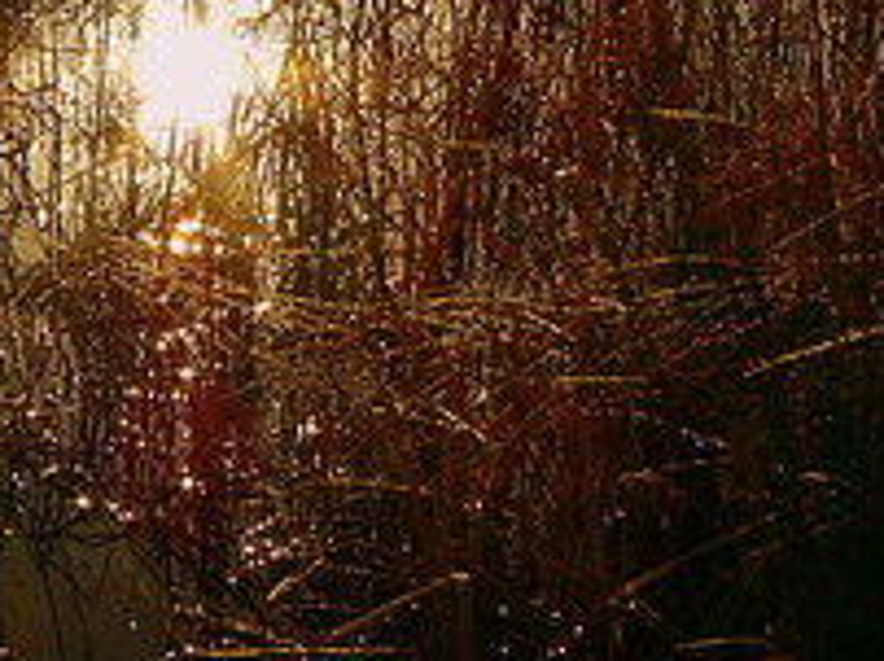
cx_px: 162
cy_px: -85
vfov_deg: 17.3
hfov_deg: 23.5
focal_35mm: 82
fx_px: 2092
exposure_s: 1/400
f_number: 8
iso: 80
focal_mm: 6
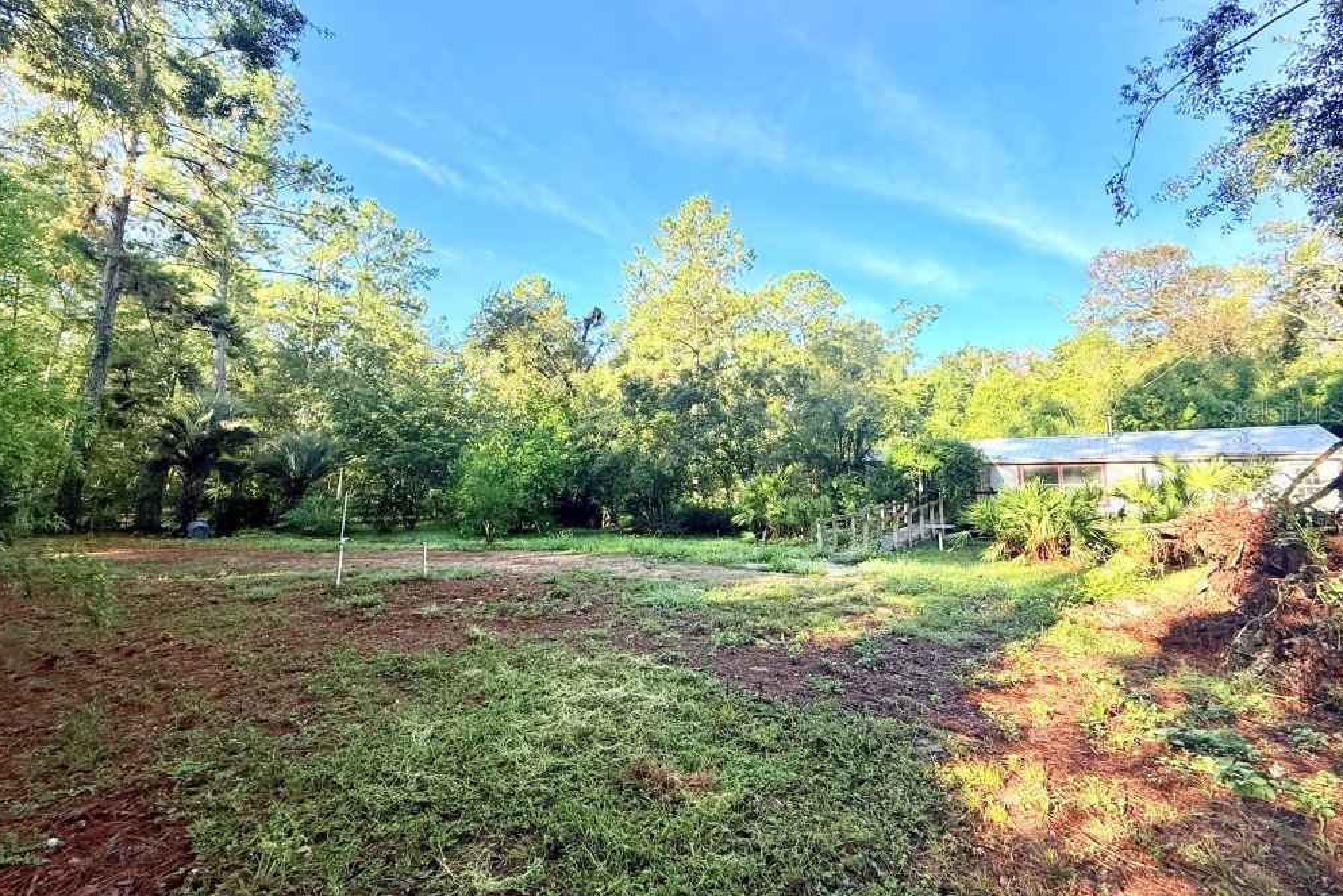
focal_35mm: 15
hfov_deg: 100.4
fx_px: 560
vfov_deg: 77.2
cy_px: 411
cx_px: 658
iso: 50
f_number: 2.2
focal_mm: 2.22
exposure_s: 1/475
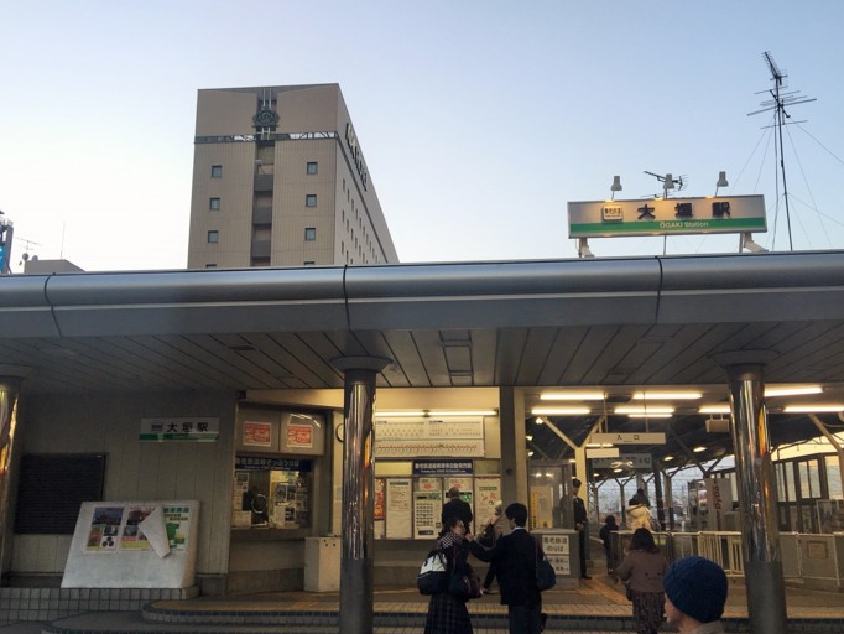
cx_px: 397
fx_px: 829
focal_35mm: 34
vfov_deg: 41.8
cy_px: 327
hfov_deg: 53.9
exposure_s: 1/120
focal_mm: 4.15
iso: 32
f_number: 2.2
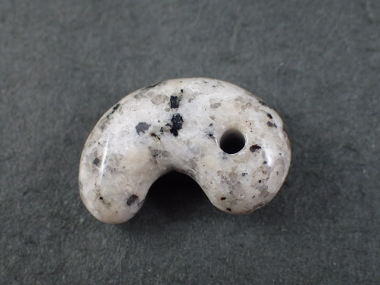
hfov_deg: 31.7
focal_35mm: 61
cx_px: 190
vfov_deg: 24.0
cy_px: 142
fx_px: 670
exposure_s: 1/250
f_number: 3.6
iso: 320
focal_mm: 11.01
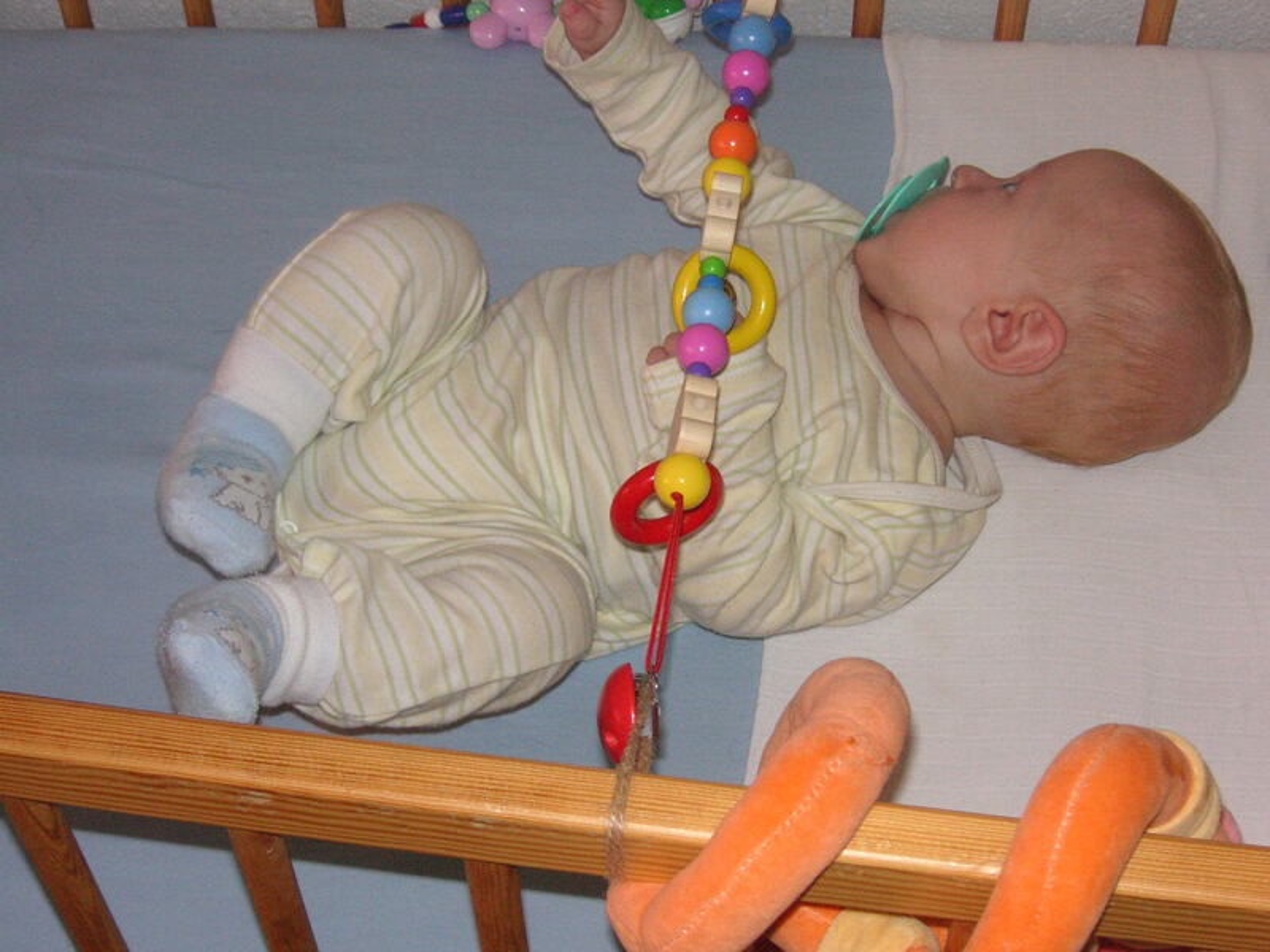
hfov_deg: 31.7
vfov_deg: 24.0
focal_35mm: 61
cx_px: 635
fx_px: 2238
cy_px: 476
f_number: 3.9
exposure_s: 1/60
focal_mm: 10.2
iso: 160
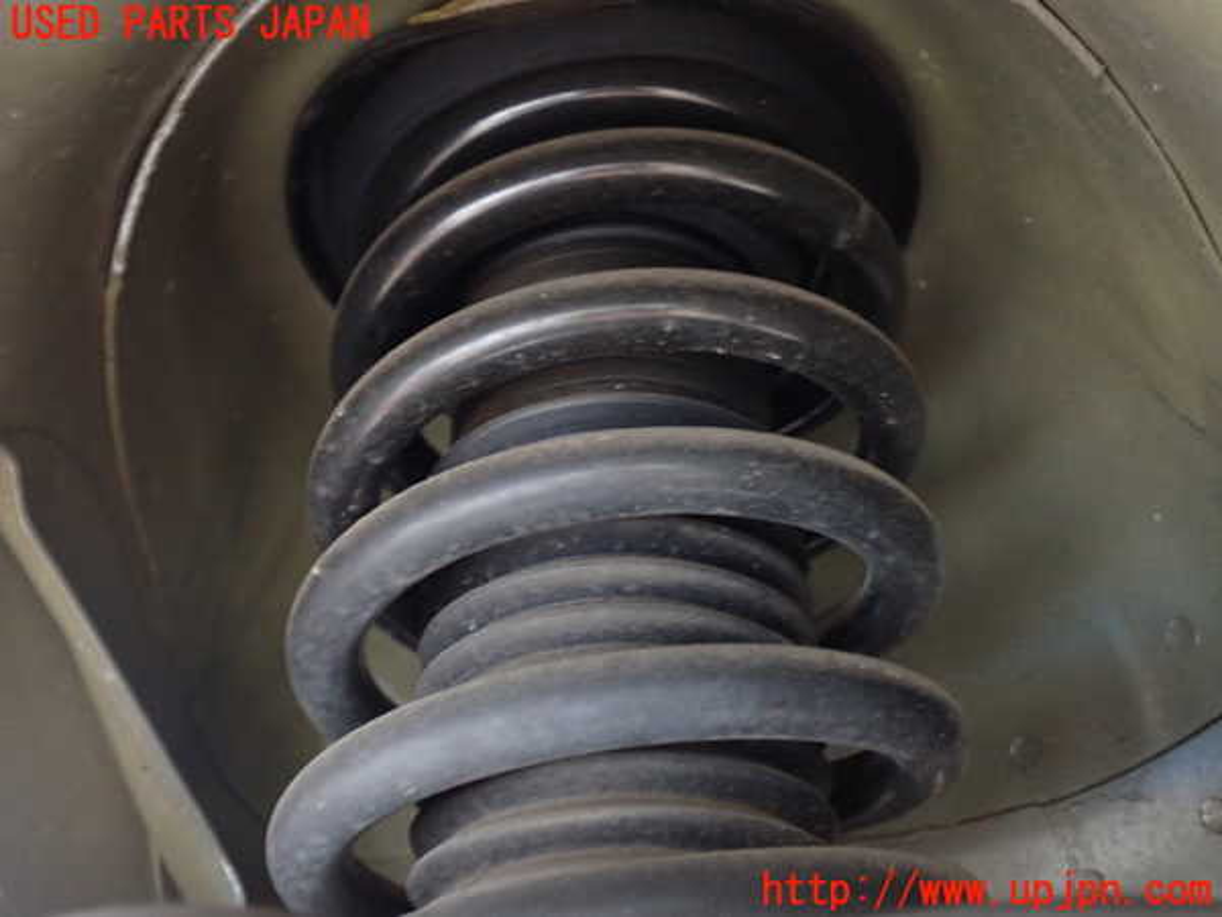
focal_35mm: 44
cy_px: 458
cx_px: 611
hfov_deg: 42.9
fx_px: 1553
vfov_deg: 32.9
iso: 800
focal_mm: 7.84
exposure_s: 1/10
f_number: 2.9
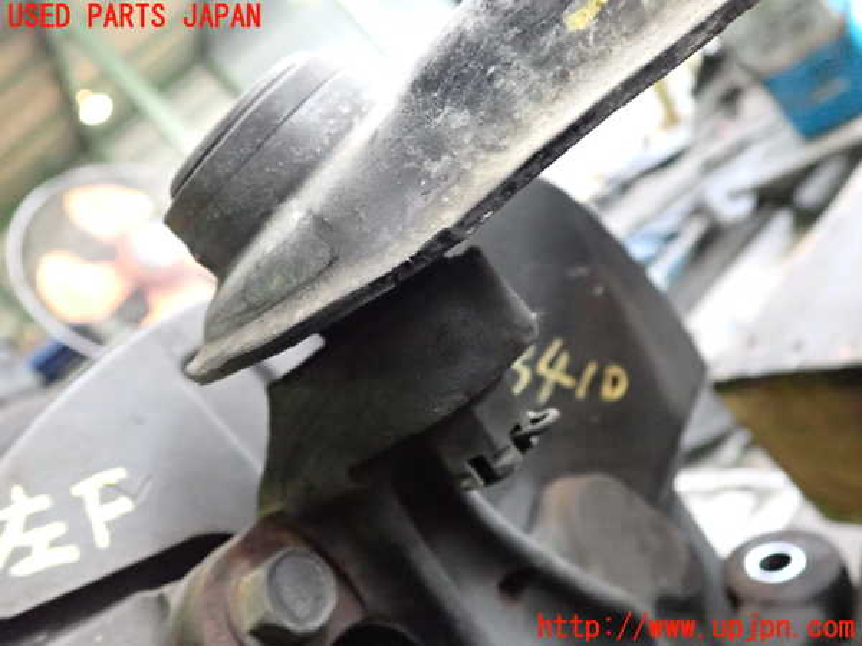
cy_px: 323
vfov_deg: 46.8
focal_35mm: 30
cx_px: 431
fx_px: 747
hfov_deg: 60.0
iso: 3200
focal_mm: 5.4
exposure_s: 1/200
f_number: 2.3
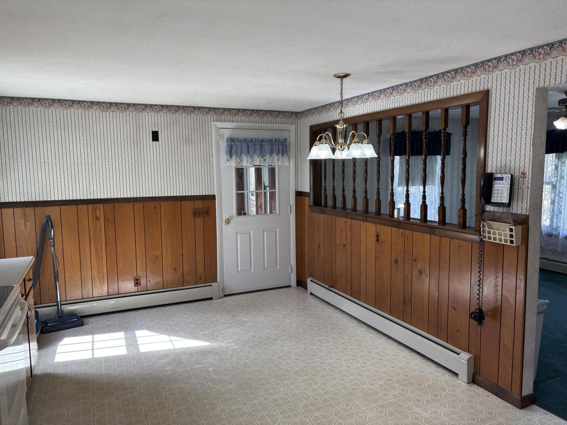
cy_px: 212
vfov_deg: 53.1
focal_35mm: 26
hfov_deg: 67.3
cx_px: 284
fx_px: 426
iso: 50
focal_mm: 5.96
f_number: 1.6
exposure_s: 1/120
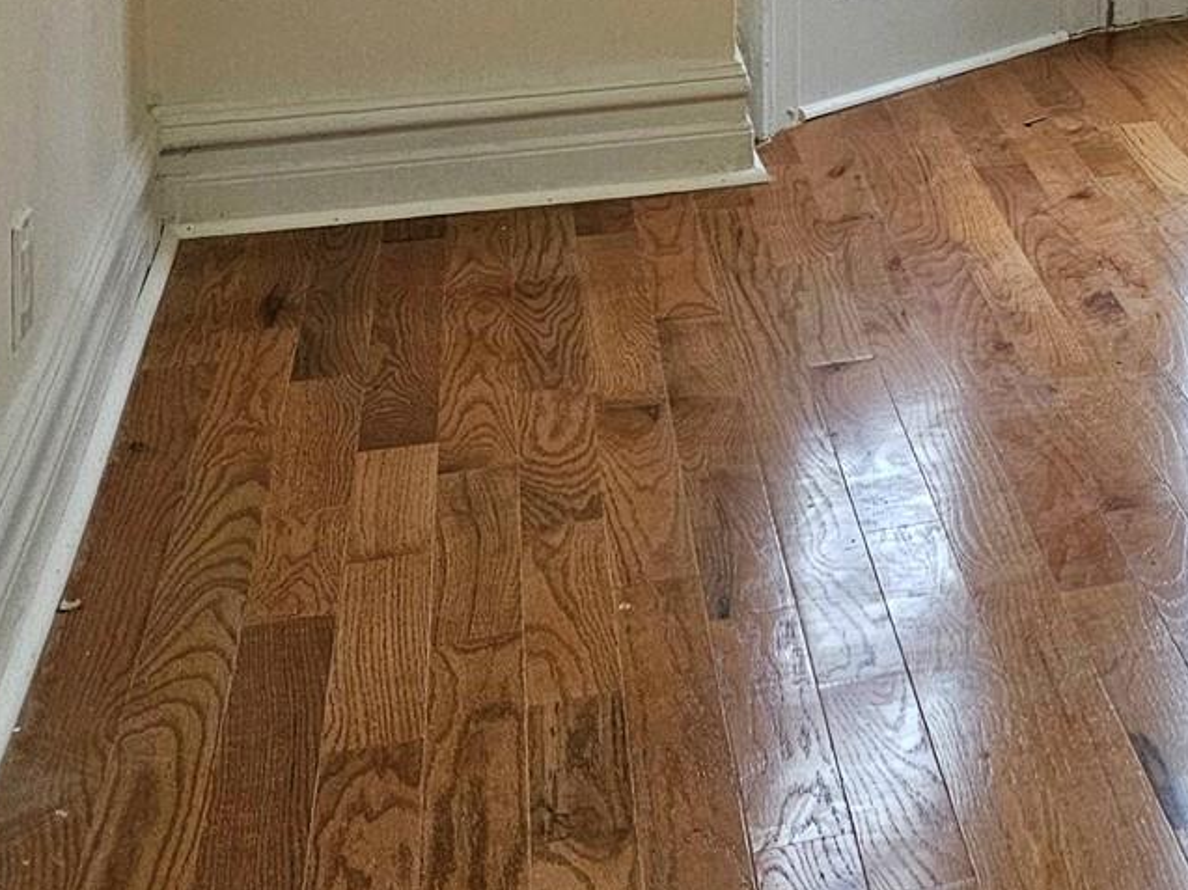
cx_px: 1858
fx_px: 2538
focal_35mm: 74
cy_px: -401
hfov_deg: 21.4
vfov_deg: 18.0
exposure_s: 1/120
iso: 640
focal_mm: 6.3
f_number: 1.7
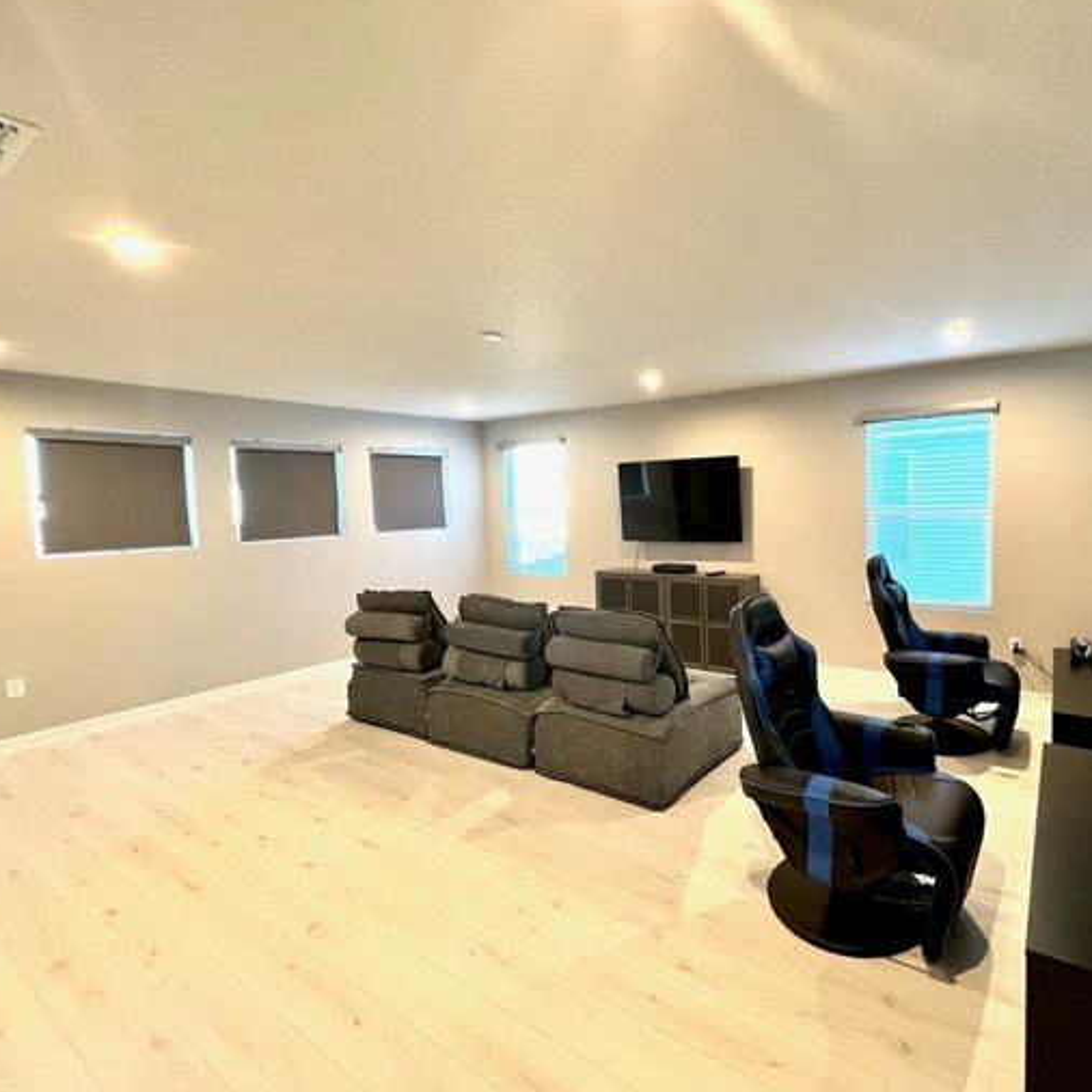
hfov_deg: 85.5
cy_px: 542
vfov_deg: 87.4
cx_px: 692
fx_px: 571
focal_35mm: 16
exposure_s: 1/60
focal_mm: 1.57
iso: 200
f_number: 1.8
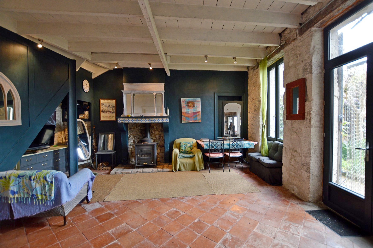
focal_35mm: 15
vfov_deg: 77.2
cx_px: 186
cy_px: 124
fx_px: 155
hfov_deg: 100.4
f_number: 4
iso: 400
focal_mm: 10
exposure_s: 1/60
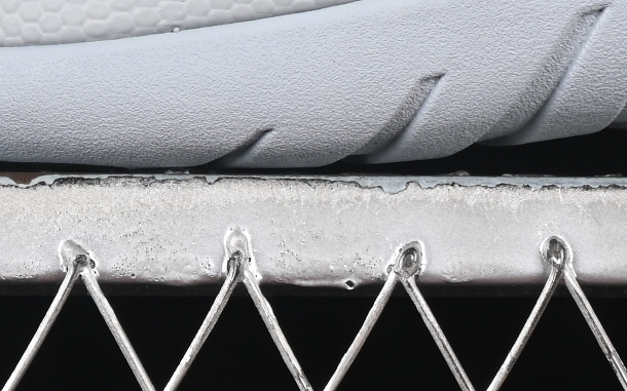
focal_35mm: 349
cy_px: -410
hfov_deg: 6.0
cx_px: 426
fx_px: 5963
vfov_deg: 3.7
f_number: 6.3
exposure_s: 1/60
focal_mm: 50
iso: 160
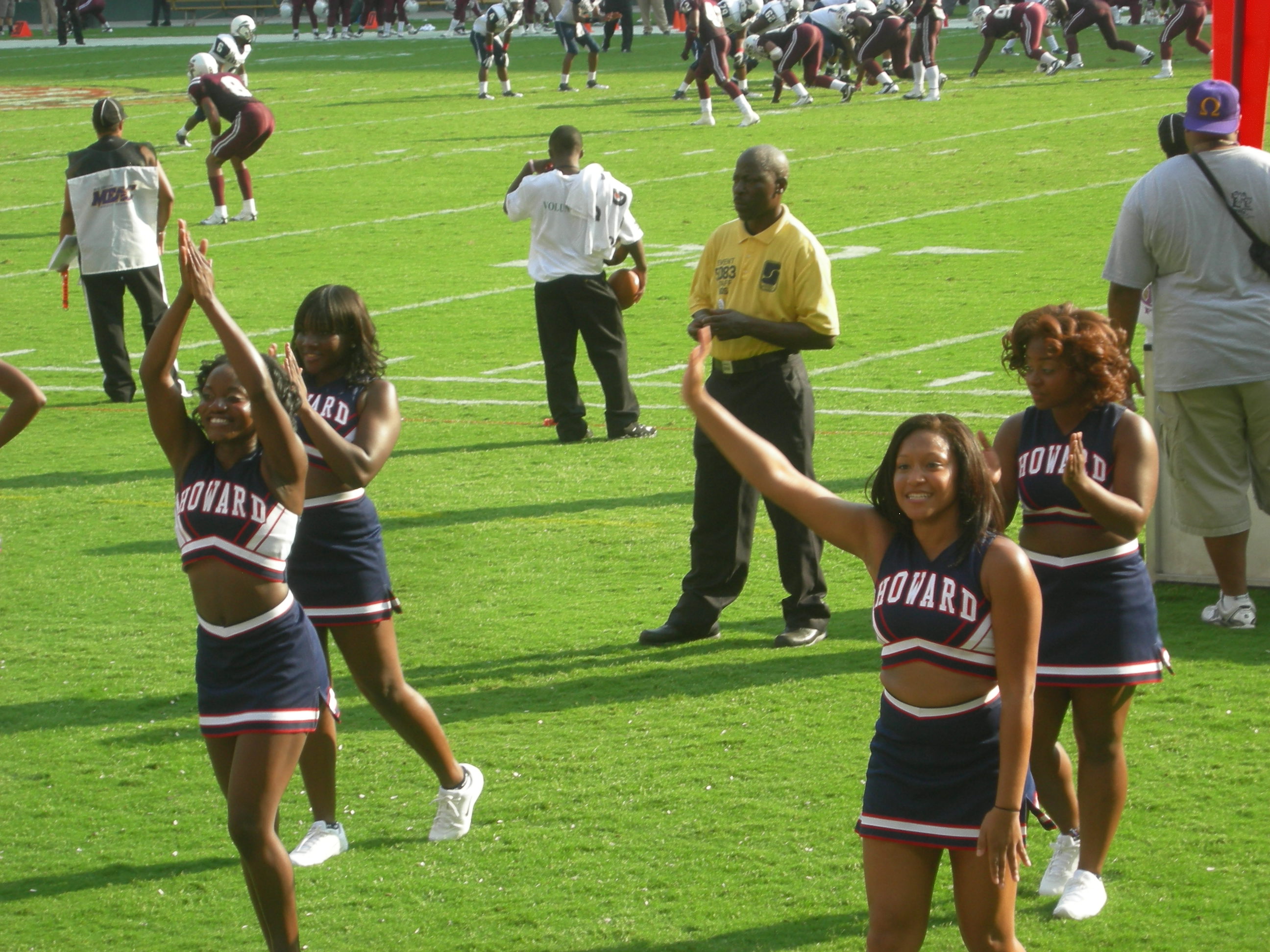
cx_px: 635
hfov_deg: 15.6
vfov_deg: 11.8
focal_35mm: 126
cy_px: 476
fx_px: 4623
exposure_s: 1/113
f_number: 5.2
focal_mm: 26.3
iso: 64
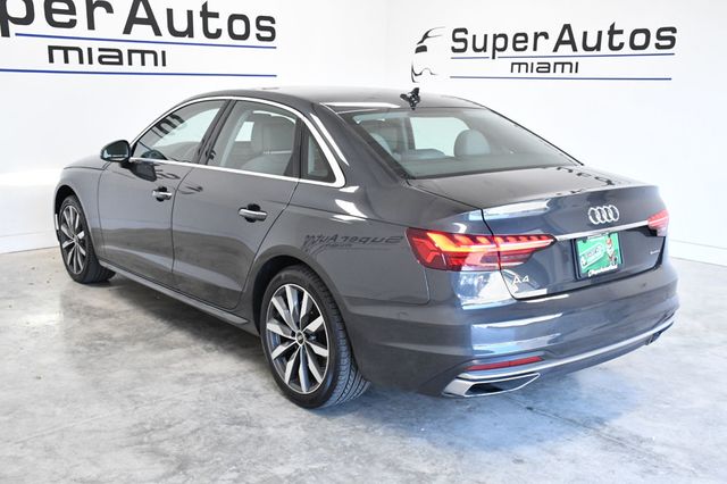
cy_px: 242
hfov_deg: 49.6
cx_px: 364
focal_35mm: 39
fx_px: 787
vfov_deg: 34.2
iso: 2500
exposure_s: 1/250
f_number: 8
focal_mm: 26
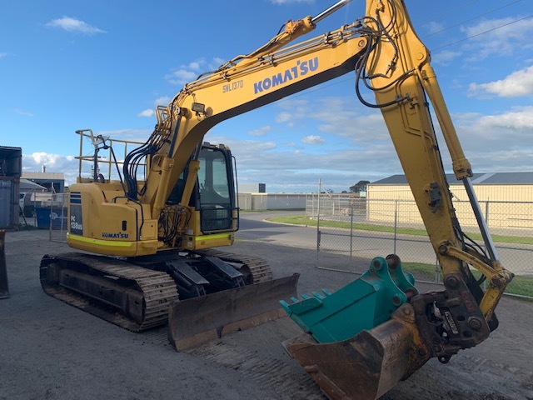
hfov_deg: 67.3
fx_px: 400
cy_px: 200
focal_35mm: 26
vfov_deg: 53.1
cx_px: 266
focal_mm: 4.25
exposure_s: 1/1250
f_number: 1.8
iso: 25
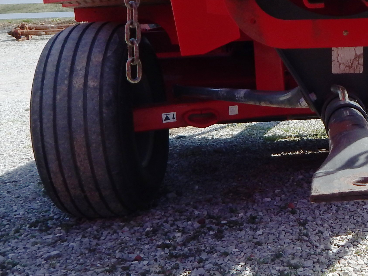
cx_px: 373
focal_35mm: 60
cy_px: 95
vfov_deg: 24.3
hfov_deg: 29.9
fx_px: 638
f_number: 3
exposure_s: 1/1000
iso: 125
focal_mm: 4
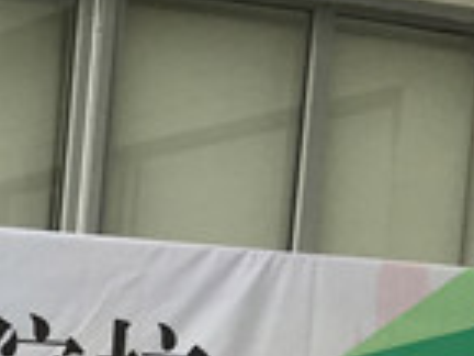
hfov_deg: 10.4
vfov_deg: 8.9
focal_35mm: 157
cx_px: -747
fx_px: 2150
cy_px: 740
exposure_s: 1/254
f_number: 2.2
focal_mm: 4.15
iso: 25
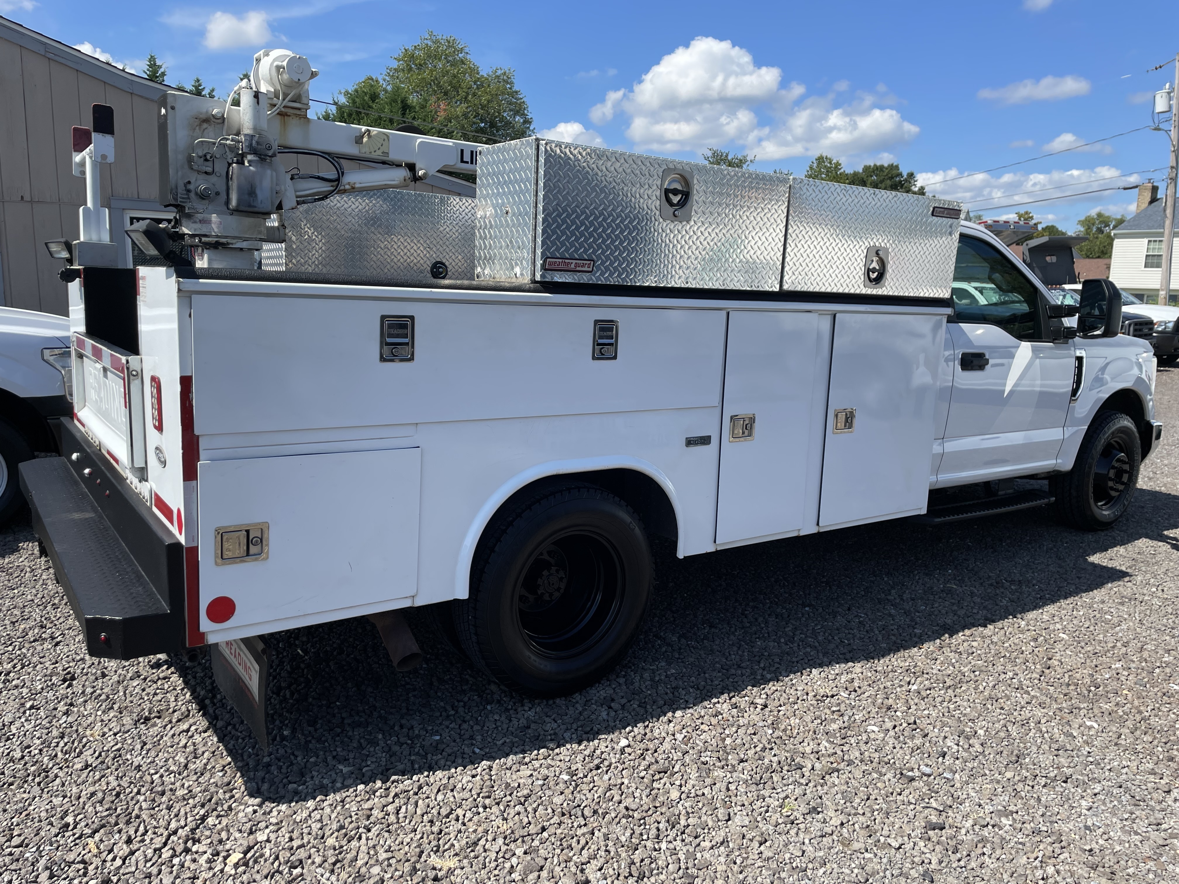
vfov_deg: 53.1
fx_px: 886
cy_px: 442
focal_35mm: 26
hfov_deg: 67.3
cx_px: 590
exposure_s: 1/2681
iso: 32
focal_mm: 4.2
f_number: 1.6
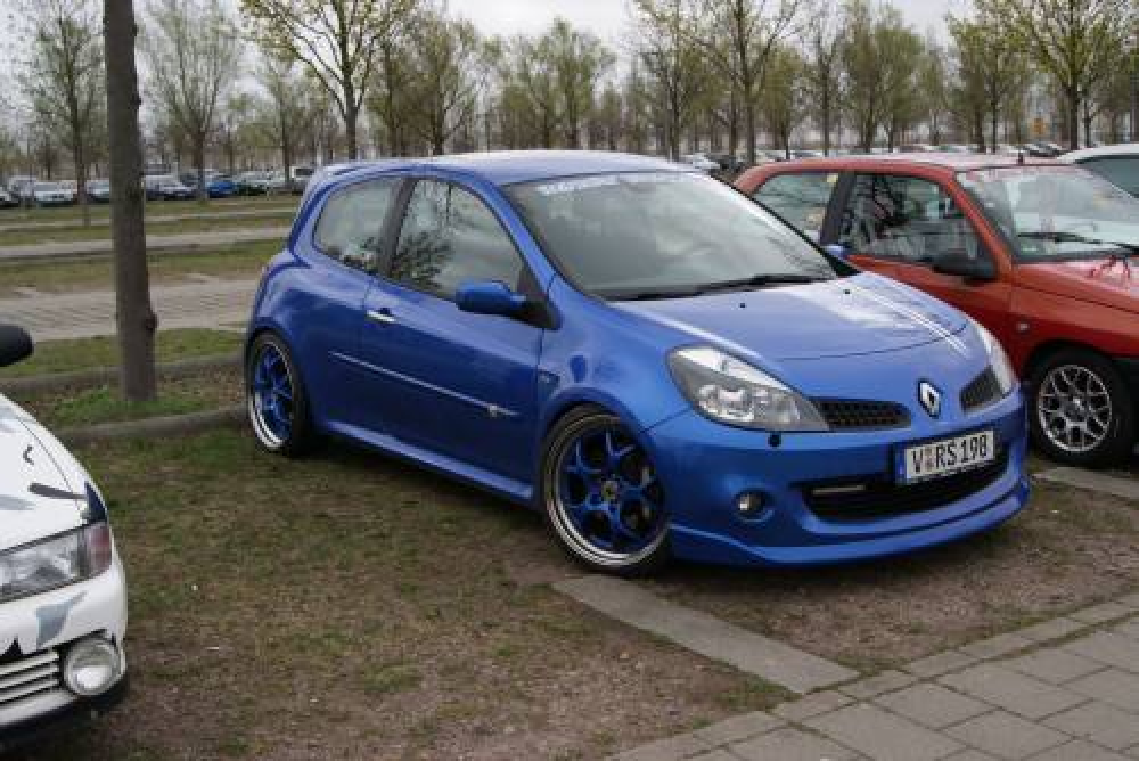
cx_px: 570
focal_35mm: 45
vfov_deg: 29.9
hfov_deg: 43.6
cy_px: 380
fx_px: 1425
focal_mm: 30
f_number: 8
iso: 100
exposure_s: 1/125
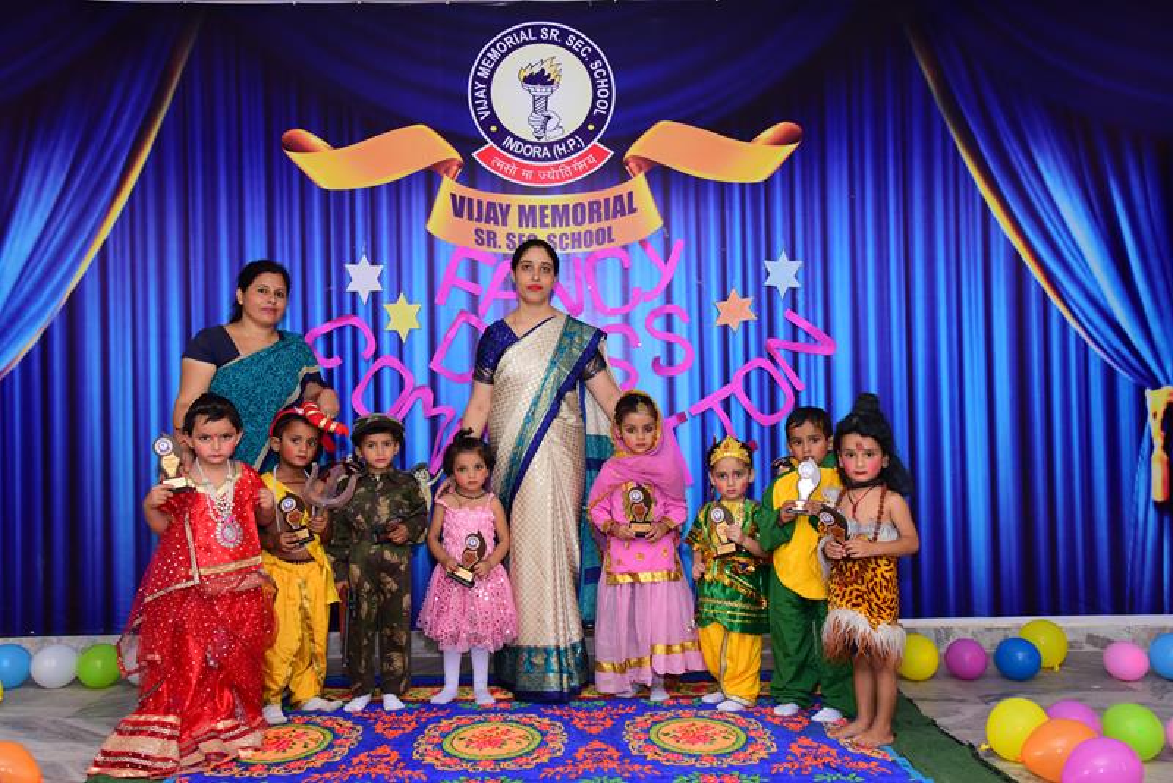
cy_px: 392
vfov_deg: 37.9
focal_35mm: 35
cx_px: 586
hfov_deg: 54.4
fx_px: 1141
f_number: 5.6
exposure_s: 1/125
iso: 1000
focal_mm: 35
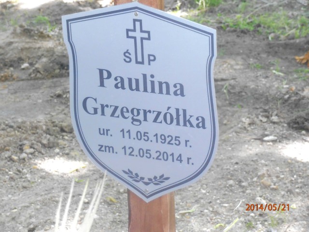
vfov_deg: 10.7
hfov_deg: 14.3
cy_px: 116
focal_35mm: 138
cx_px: 154
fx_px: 1232
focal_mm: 24.39
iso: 800
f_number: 5.8
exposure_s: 1/80
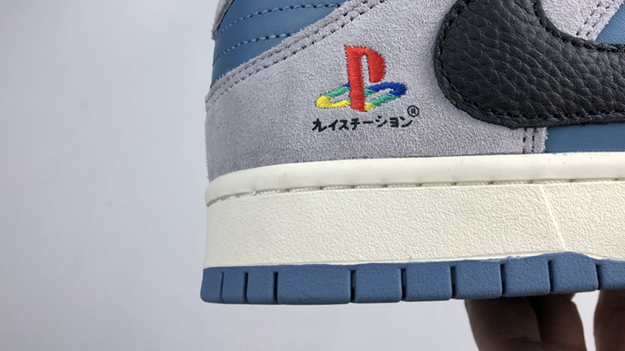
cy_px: 85
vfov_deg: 32.2
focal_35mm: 36
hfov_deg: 55.3
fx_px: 597
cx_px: 325
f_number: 1.8
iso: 32
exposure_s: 1/100
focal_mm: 4
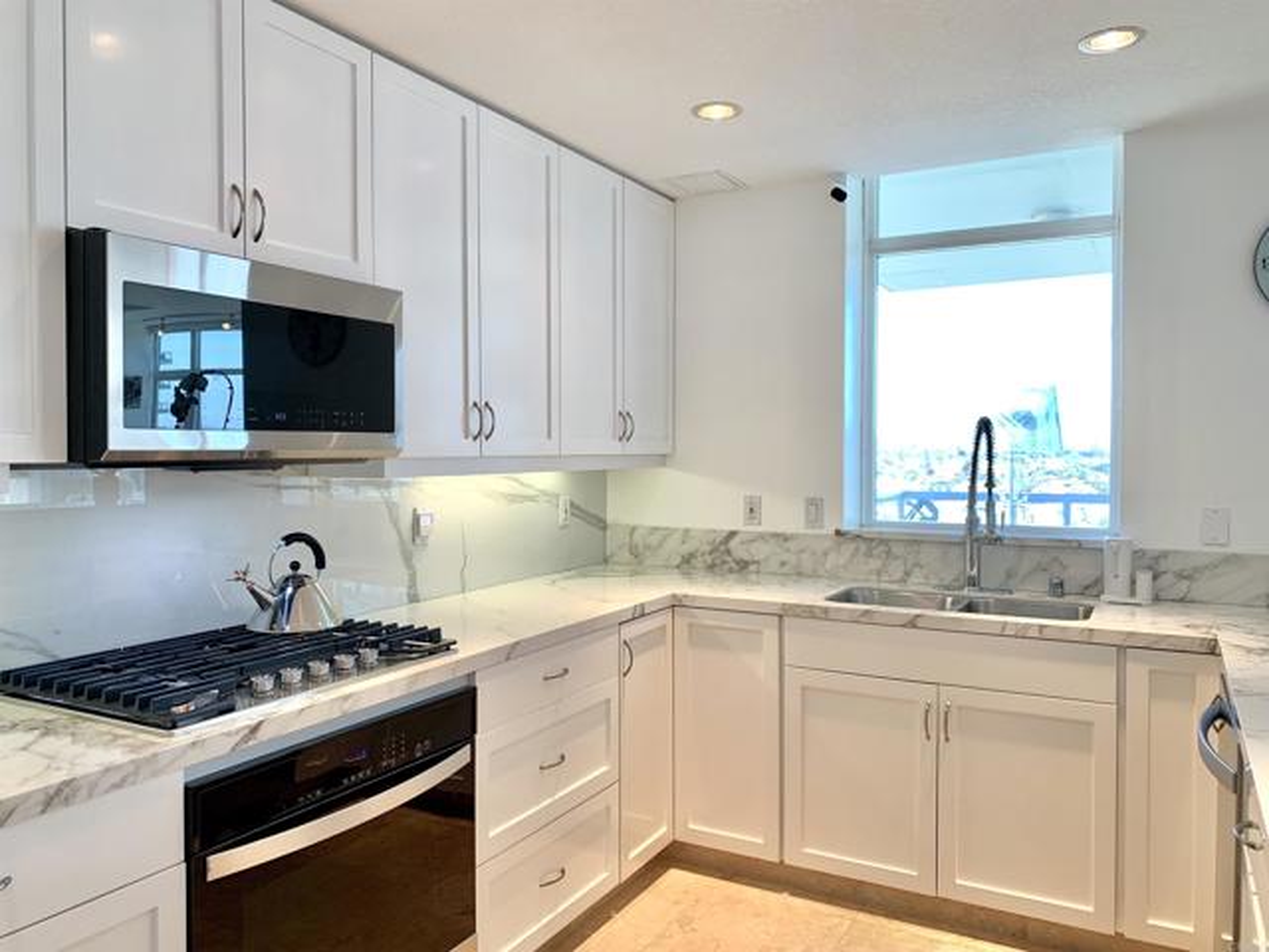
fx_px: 953
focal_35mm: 26
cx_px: 634
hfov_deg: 67.3
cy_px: 476
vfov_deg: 53.1
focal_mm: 4.25
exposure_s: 1/120
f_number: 1.8
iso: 32
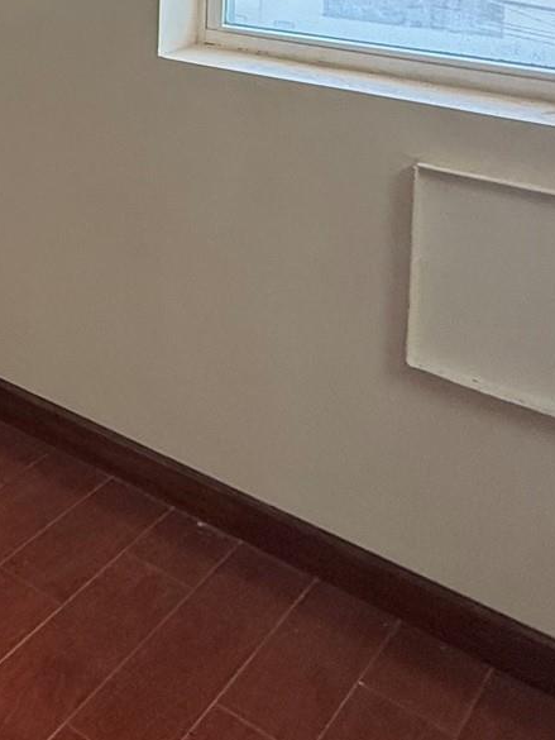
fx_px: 1047
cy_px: -121
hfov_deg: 21.6
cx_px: -389
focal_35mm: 49
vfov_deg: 32.8
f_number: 2.2
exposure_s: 1/99
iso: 200
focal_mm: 2.22
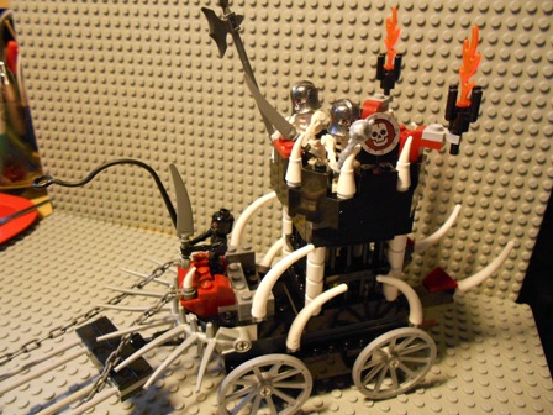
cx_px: 276
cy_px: 208
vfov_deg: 53.1
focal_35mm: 26
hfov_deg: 67.3
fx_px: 415
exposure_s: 1/20
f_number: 3.2
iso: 400
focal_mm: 4.6
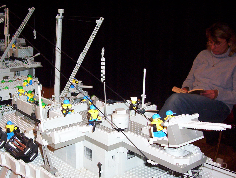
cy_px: 107
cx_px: 94
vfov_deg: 26.6
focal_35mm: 55
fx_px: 376
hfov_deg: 34.7
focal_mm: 5.77
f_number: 2.73
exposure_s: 1/60
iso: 140
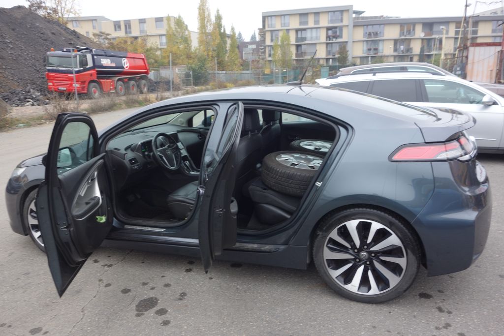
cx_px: 252
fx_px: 392
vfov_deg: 46.4
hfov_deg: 65.5
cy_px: 168
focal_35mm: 28
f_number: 4.5
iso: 125
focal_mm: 10.4
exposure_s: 1/40
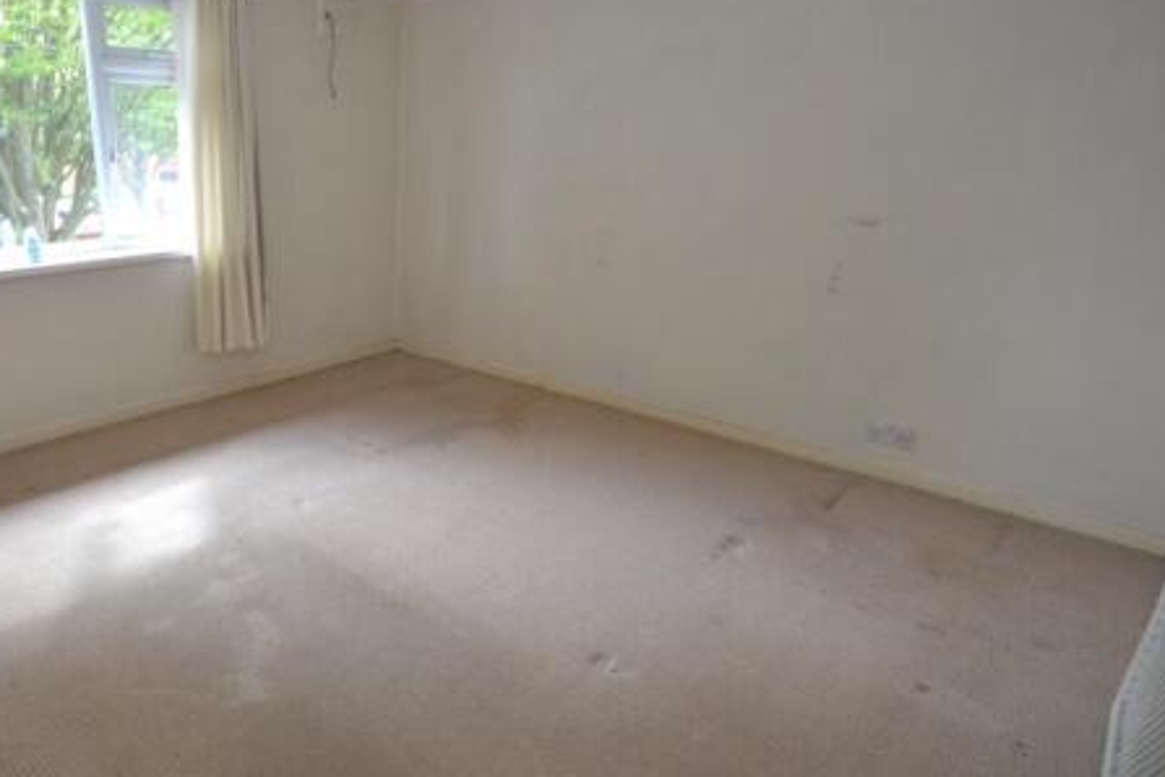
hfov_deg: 75.5
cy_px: 387
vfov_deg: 57.2
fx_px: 712
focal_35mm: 22
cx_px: 366
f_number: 4
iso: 450
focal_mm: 10
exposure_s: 1/60
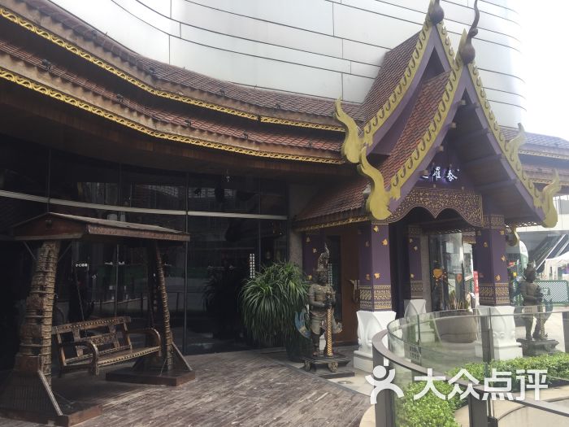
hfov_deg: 61.7
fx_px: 477
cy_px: 214
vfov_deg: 48.2
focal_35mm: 29
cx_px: 284
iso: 32
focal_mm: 4.15
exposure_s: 1/184
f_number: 2.2
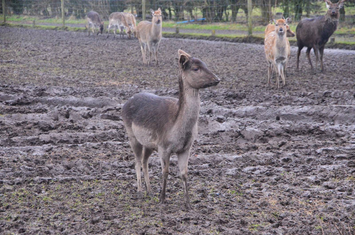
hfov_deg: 16.1
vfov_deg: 10.7
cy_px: 118
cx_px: 178
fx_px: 1255
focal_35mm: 128
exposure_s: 1/125
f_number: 5.3
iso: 2500
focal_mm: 85
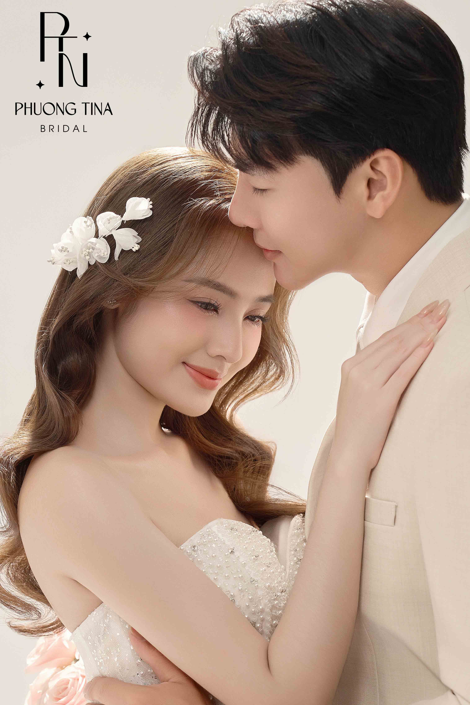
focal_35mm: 105
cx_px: 235
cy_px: 352
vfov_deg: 19.5
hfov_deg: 13.0
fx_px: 2056
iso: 500
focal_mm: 70
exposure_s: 1/160
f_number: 4.5
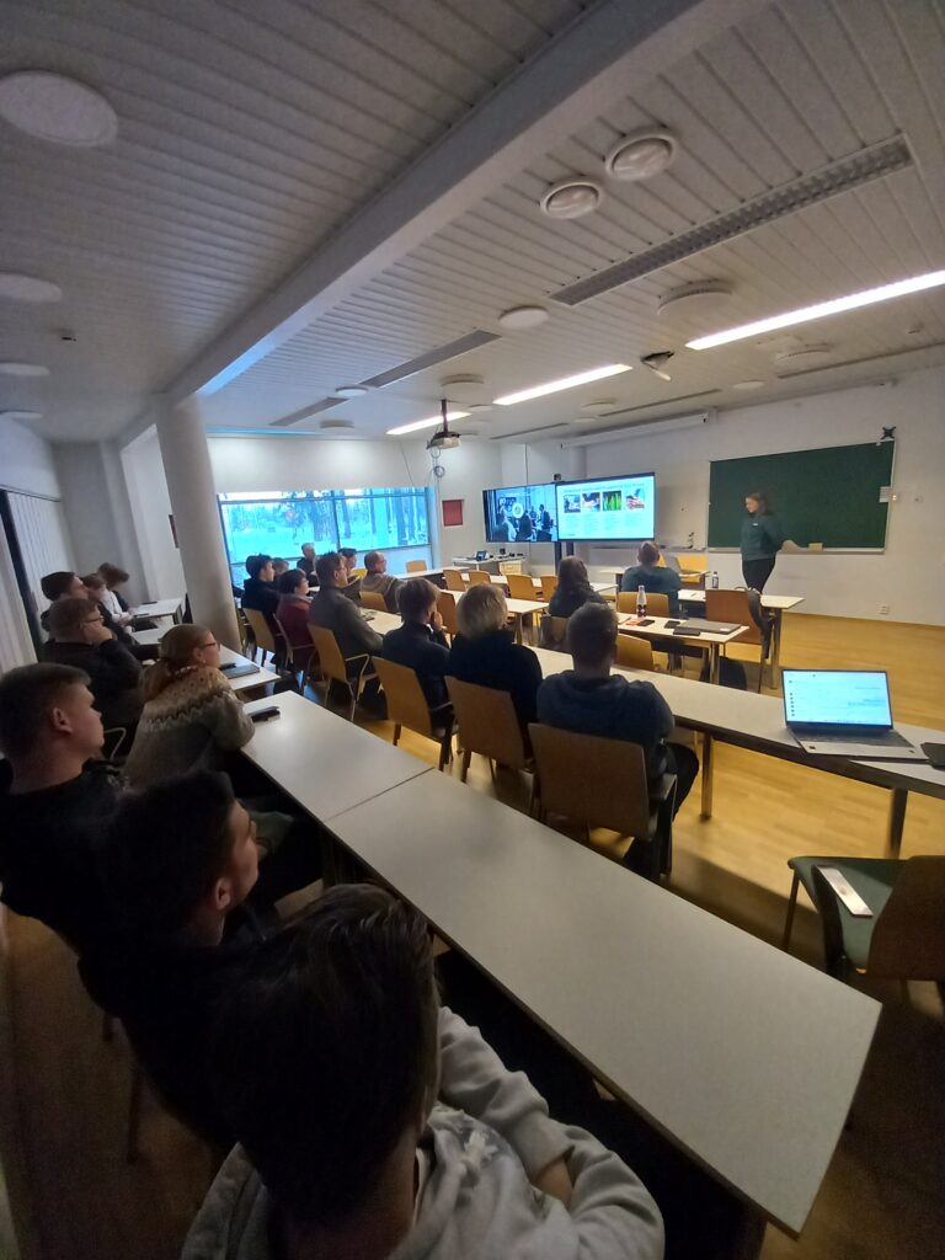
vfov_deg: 106.2
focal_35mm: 13
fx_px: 473
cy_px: 630
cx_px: 472
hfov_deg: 89.9
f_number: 2.2
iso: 200
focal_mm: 1.13
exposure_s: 1/25
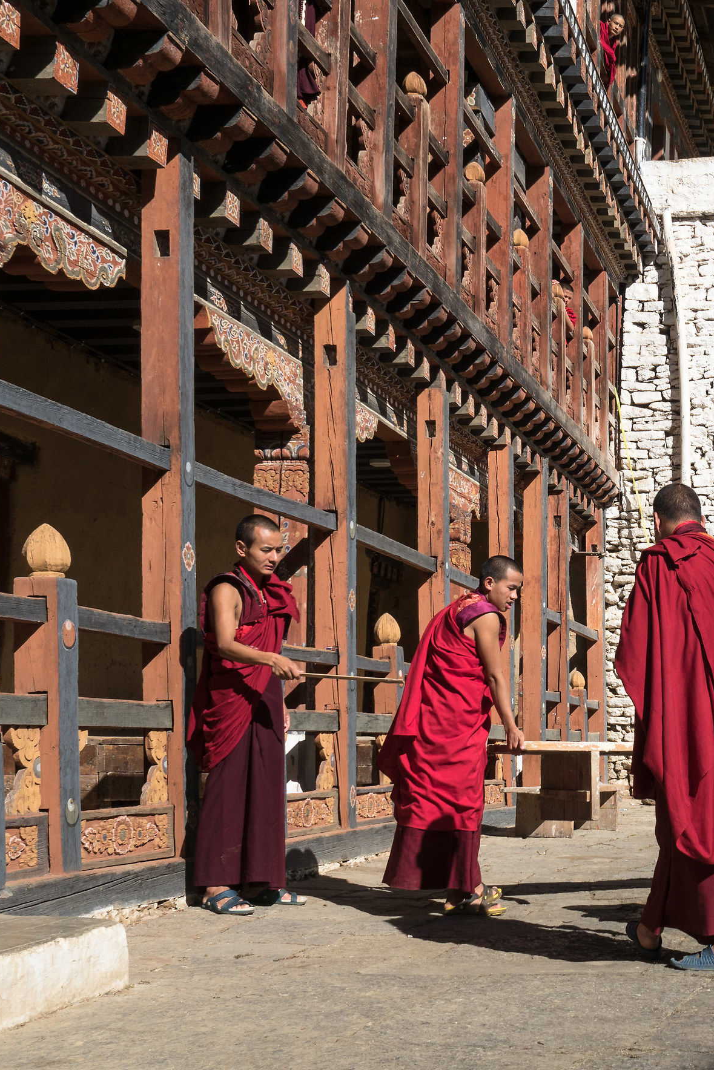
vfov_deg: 41.1
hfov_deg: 27.2
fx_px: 1428
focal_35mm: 48
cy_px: 540
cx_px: 622
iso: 200
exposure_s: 1/800
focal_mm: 17
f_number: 6.3
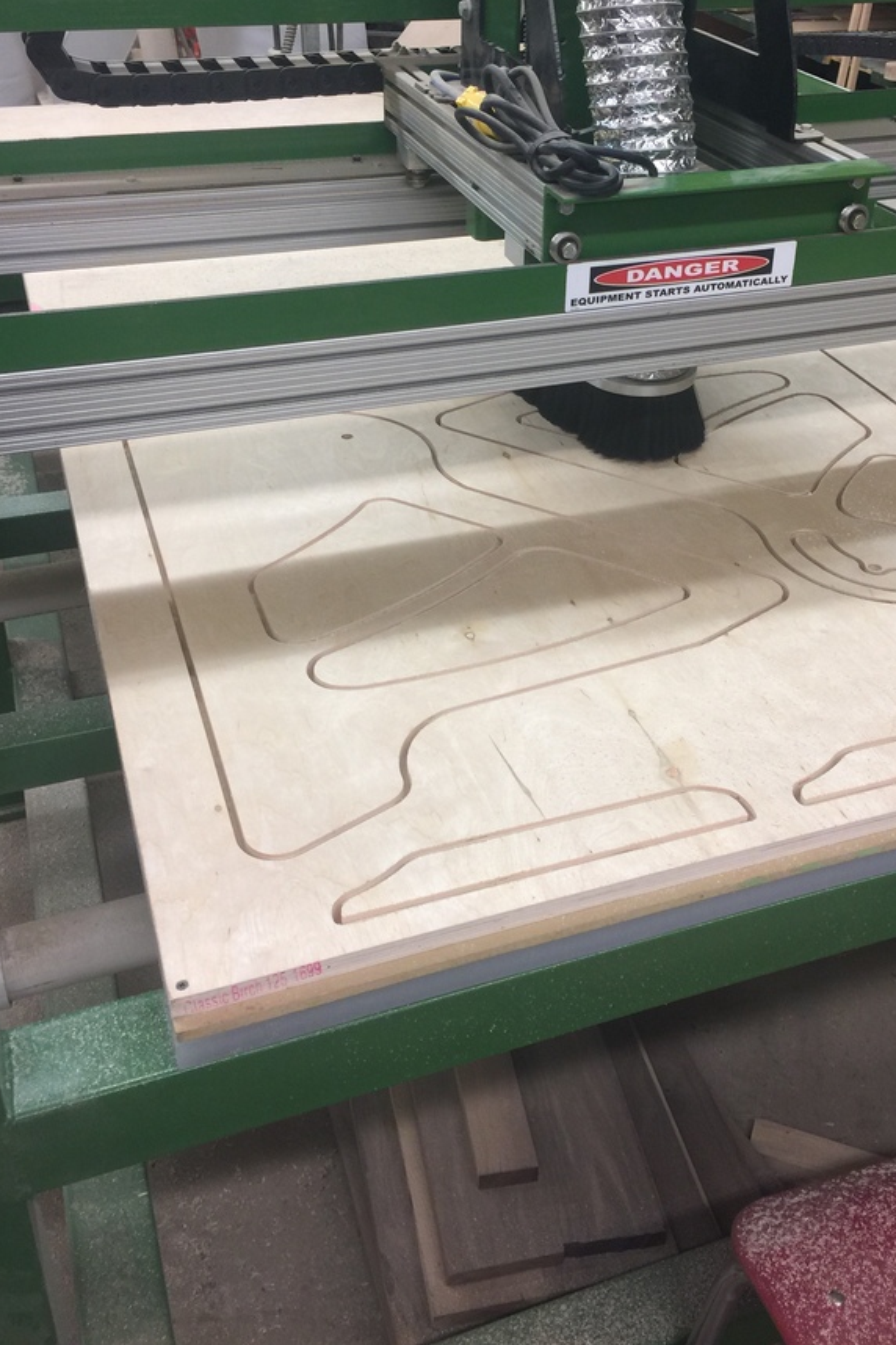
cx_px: 526
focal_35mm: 36
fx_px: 1344
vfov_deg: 52.8
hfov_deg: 36.8
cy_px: 546
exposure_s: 1/15
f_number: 2.2
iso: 32
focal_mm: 4.15
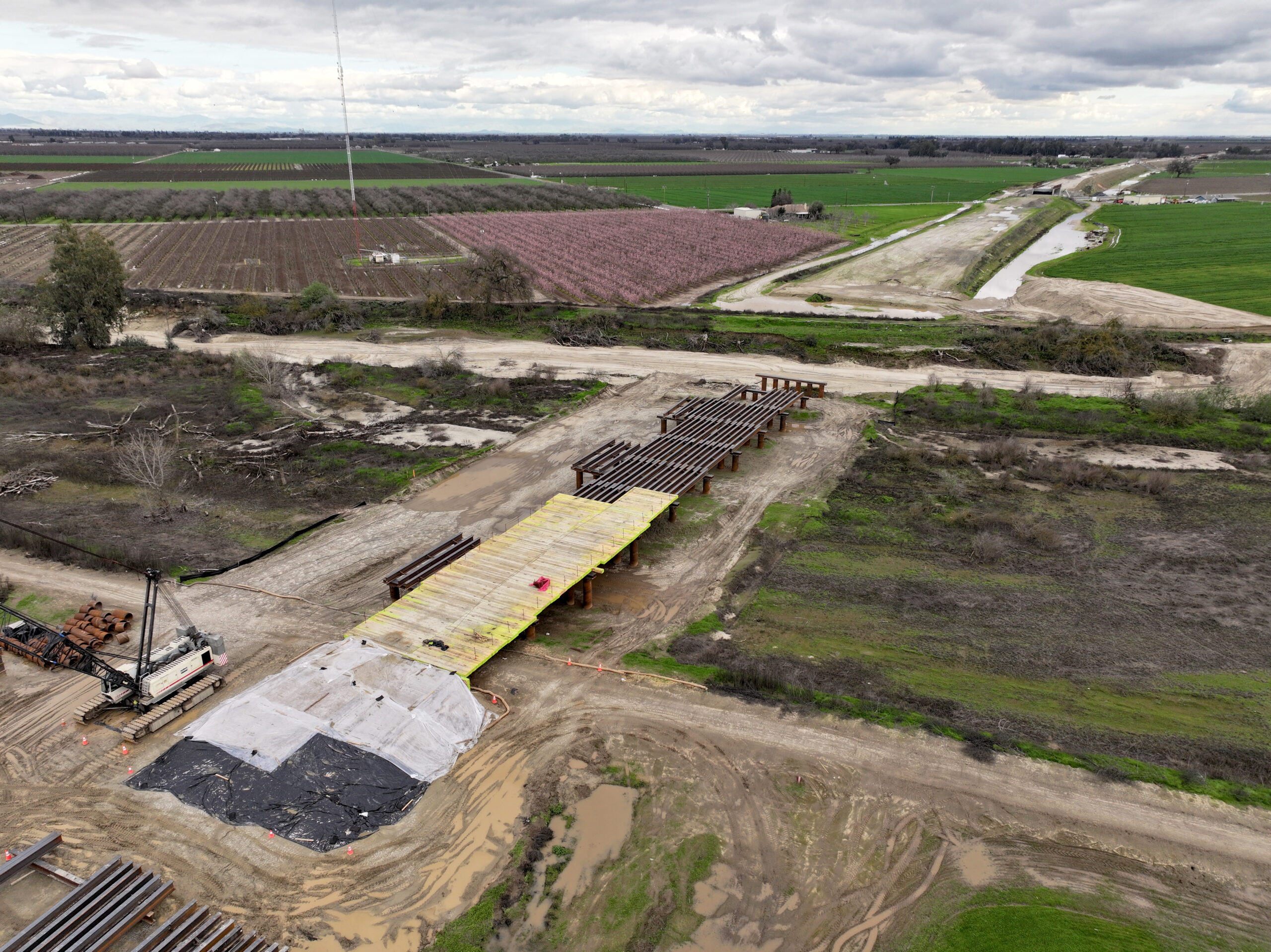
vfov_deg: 56.8
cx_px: 636
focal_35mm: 24
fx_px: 881
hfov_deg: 71.6
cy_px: 476
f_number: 2.8
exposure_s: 1/640
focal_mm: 12.29
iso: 170
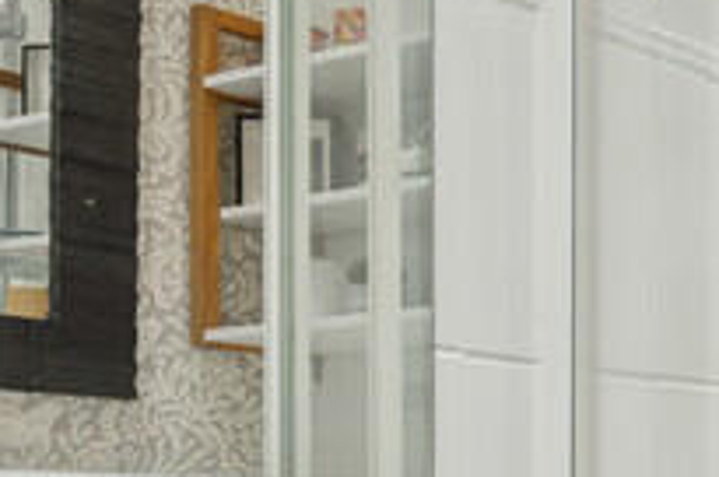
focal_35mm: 70
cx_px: 1256
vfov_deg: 18.3
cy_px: 580
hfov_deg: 20.9
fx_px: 1396
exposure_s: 1/40
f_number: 7.1
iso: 1000
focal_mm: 14
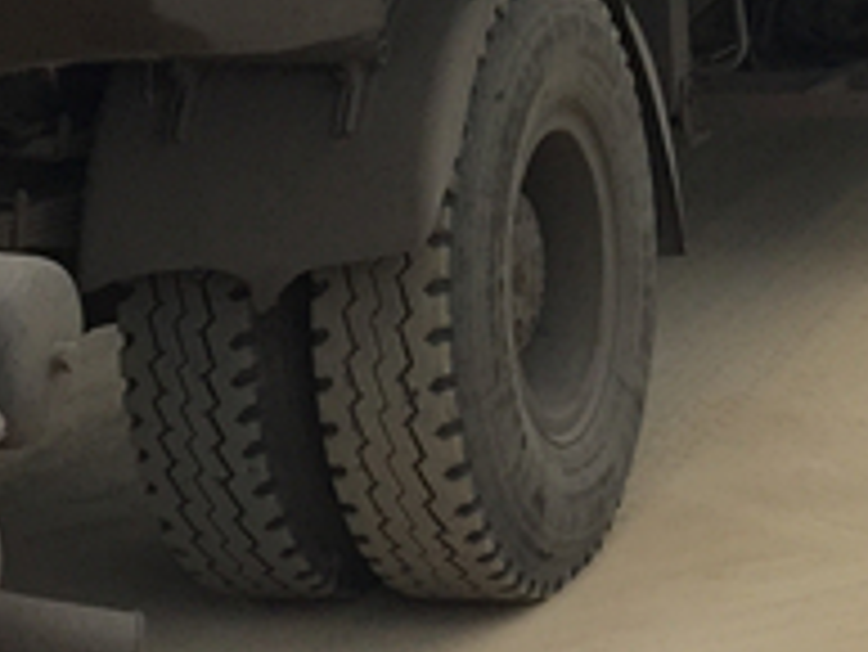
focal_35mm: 120
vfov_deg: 11.6
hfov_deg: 16.2
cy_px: -477
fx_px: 3011
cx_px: 769
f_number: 2.2
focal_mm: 4.15
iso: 32
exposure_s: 1/1464
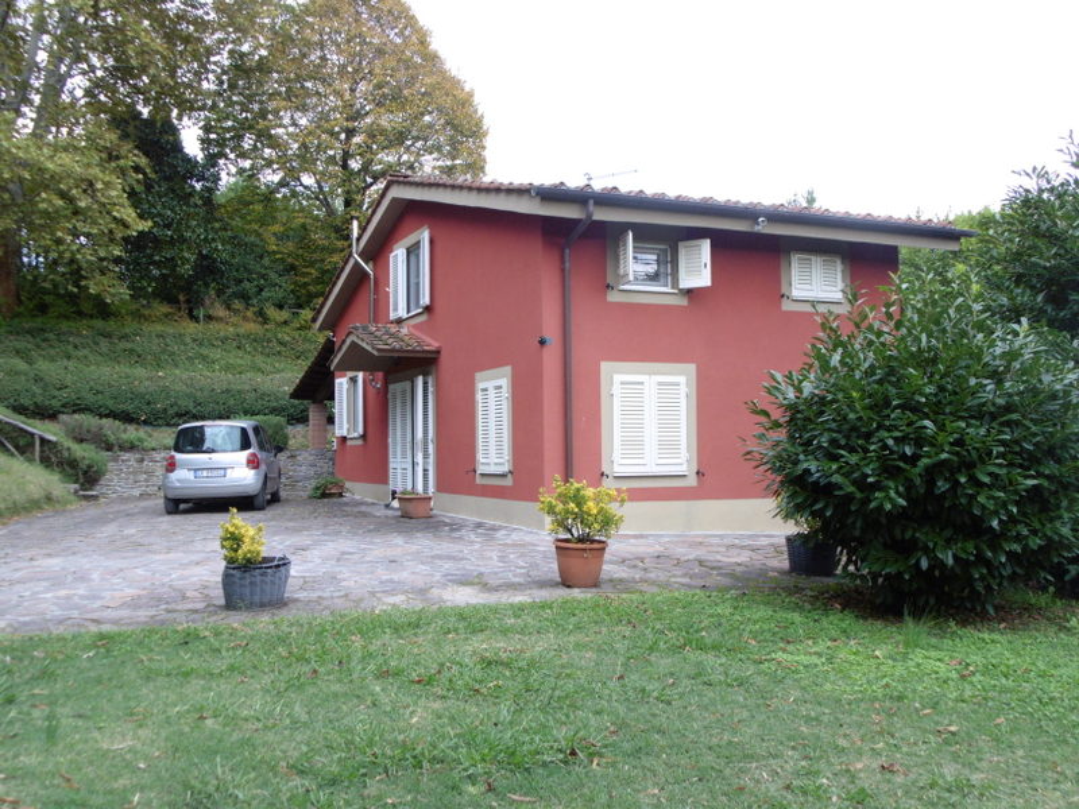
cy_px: 404
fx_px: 1091
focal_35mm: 35
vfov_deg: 40.7
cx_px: 540
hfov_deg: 52.6
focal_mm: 6.4
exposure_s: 1/250
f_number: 3.5
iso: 100
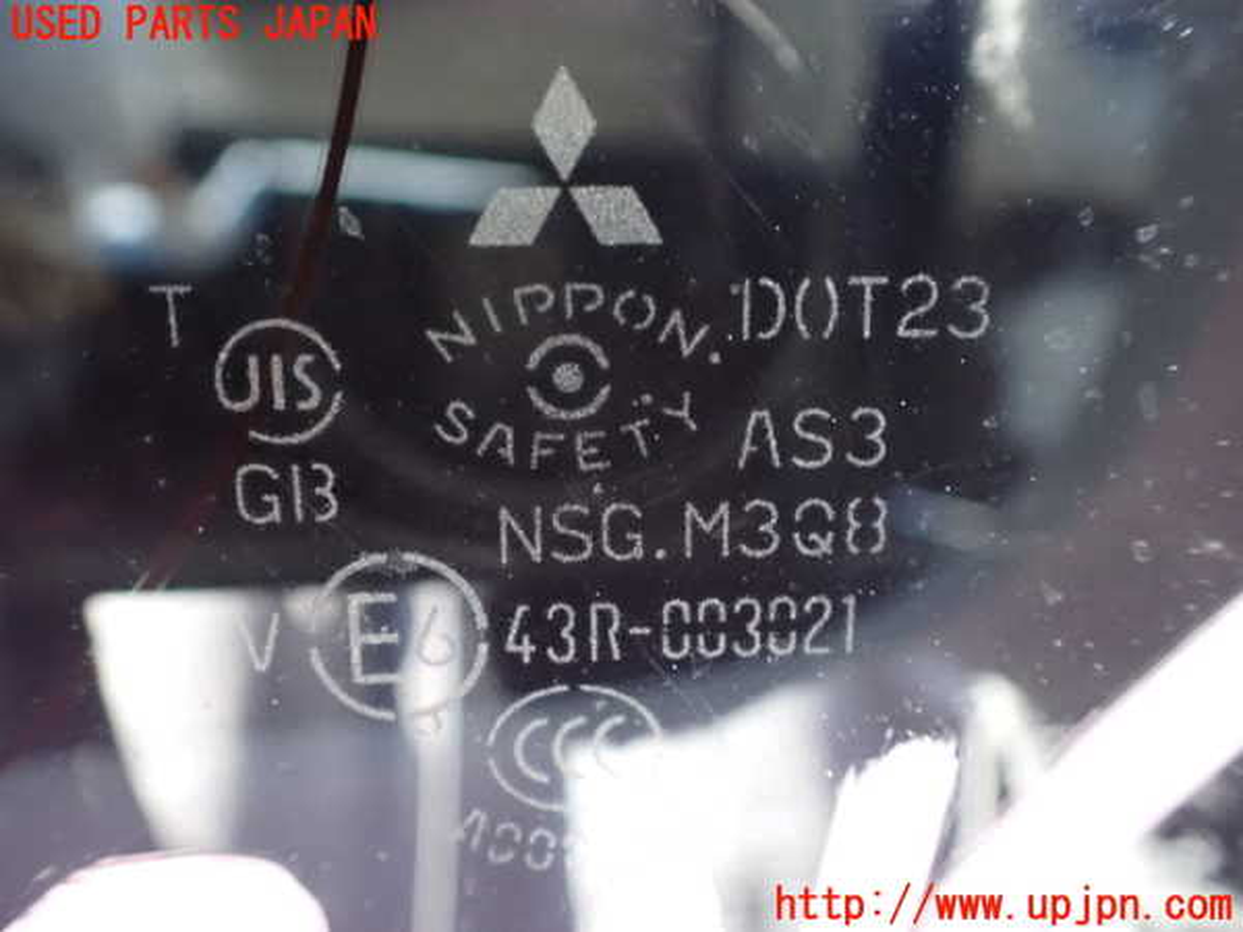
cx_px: 622
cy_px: 466
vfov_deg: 46.8
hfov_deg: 60.0
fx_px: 1077
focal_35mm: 30
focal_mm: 5.4
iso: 1600
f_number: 2.3
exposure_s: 1/30
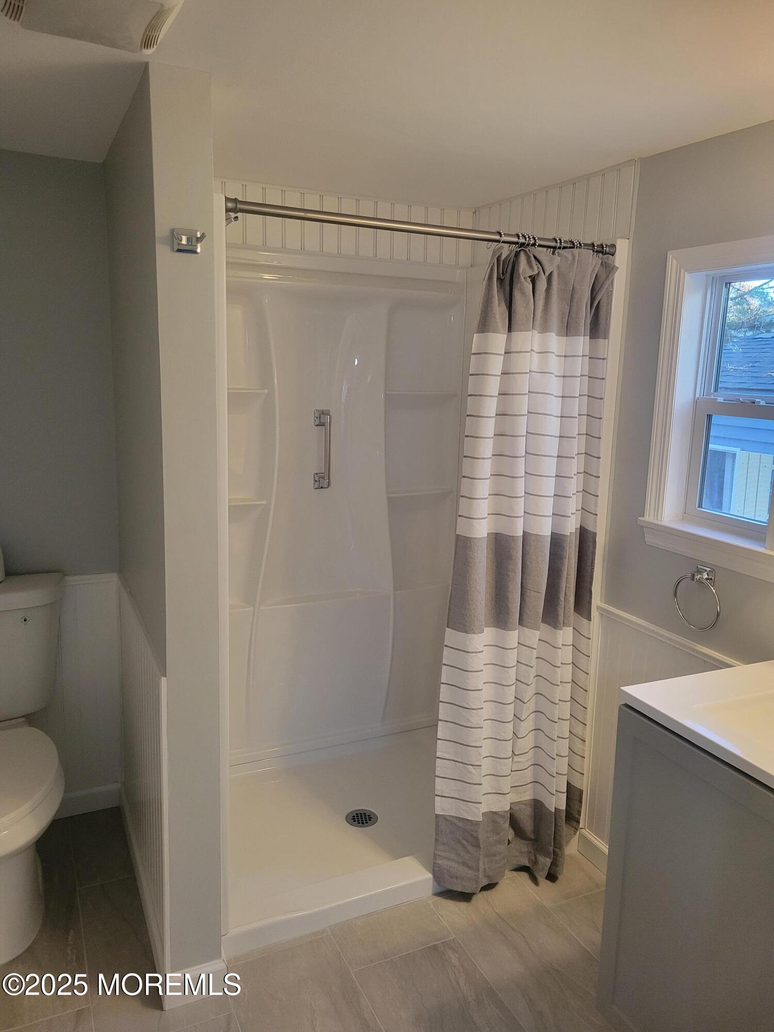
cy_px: 516
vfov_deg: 67.3
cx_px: 387
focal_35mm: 26
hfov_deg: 53.1
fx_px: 775
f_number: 1.8
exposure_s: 1/120
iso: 320
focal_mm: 5.4
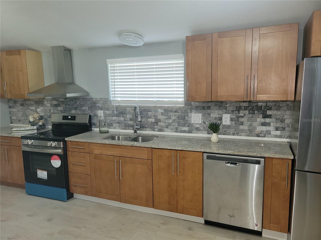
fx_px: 241
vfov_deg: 53.1
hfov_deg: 67.3
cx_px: 160
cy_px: 120
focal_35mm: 26
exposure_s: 1/20
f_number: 1.8
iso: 160
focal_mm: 5.4
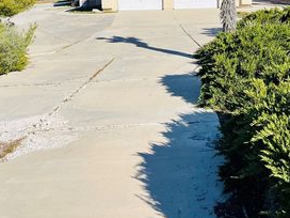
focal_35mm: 46
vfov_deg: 30.7
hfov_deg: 41.1
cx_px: 166
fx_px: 385
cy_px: 40
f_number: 1.6
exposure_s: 1/5128
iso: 32
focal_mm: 5.1
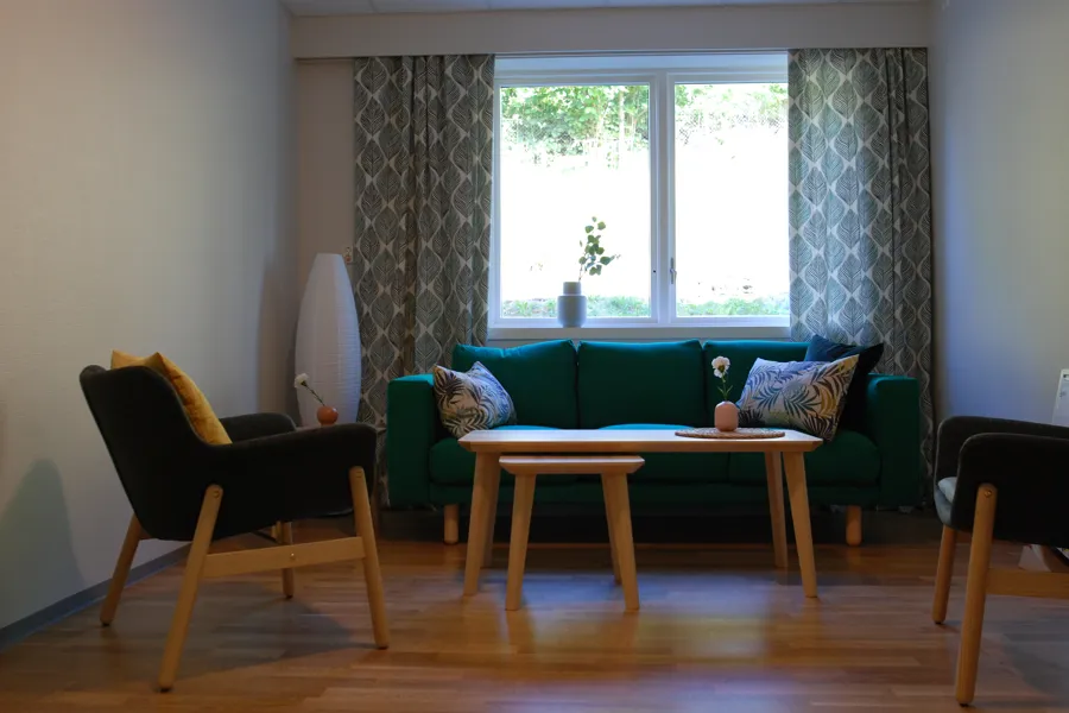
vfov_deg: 43.6
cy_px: 356
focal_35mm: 30
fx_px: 891
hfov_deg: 61.9
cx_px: 534
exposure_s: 1/50
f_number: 4
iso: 320
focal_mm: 20
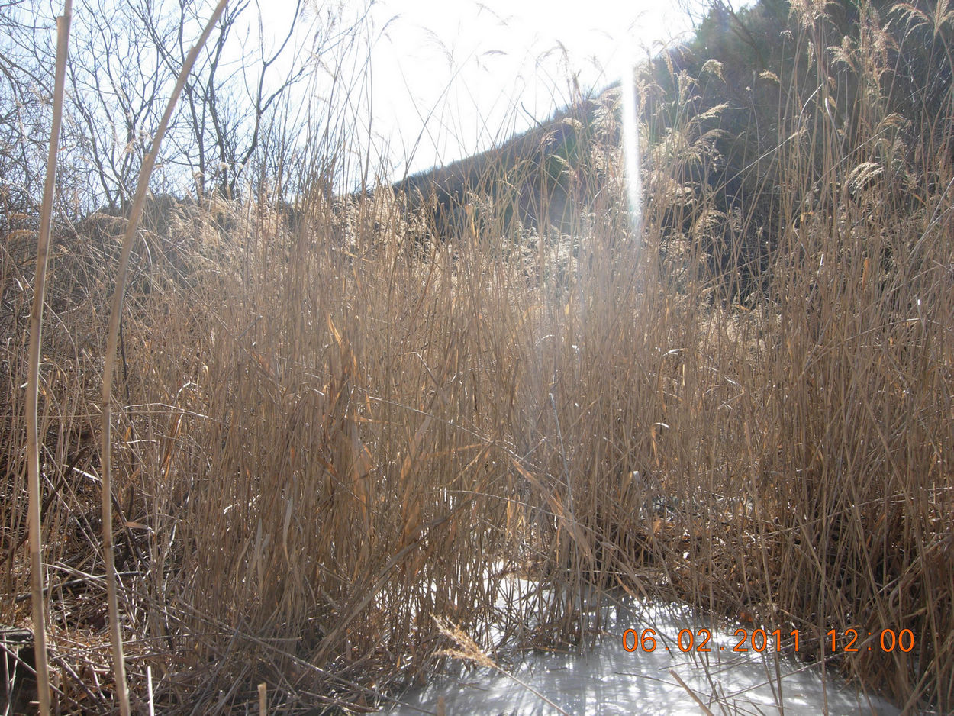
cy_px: 358
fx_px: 992
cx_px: 477
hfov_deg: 51.3
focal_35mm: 36
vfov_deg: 39.7
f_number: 4.8
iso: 50
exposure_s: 1/242
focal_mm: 7.5
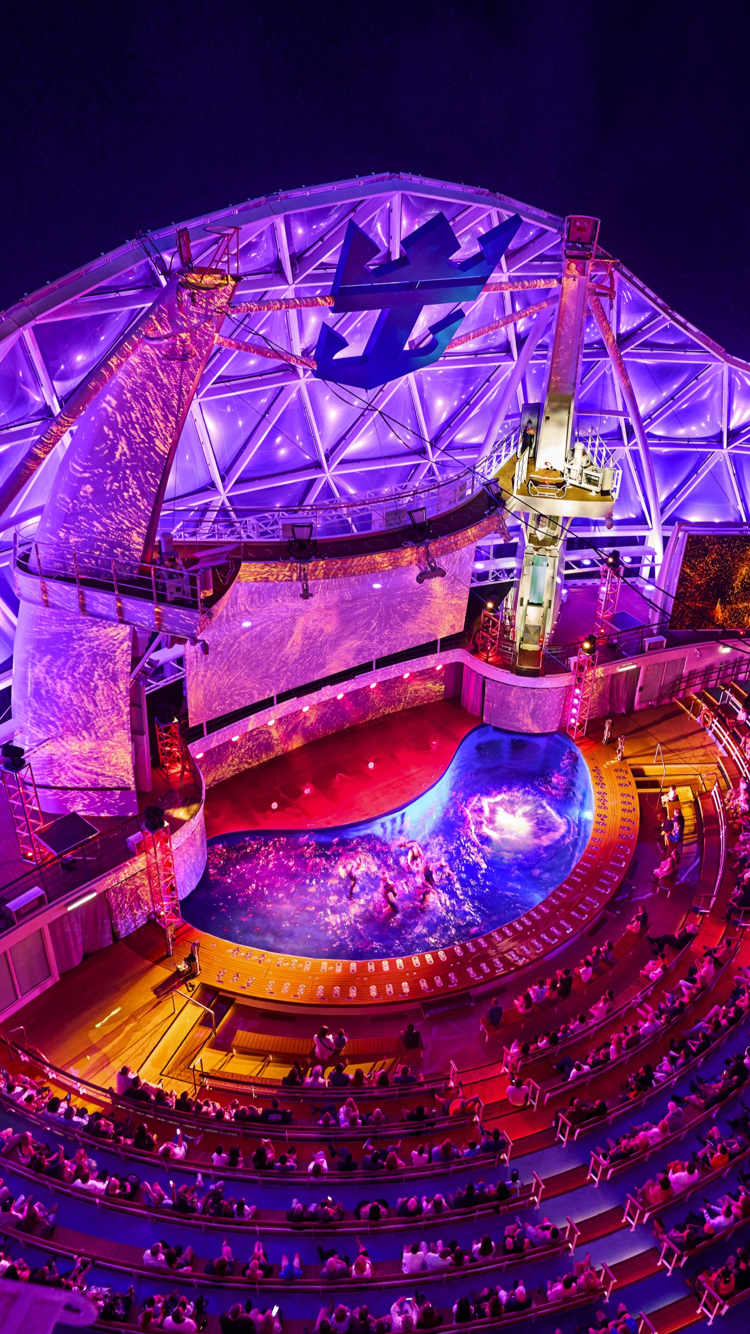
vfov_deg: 71.9
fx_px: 919
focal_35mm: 26
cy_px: 680
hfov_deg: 44.2
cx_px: 445
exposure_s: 1/4
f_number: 5.6
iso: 1000
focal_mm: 16
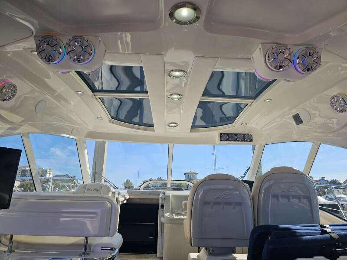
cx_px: 174
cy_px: 130
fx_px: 231
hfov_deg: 73.9
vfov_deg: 58.9
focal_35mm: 23
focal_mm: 6.3
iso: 10
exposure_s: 1/614
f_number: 1.7
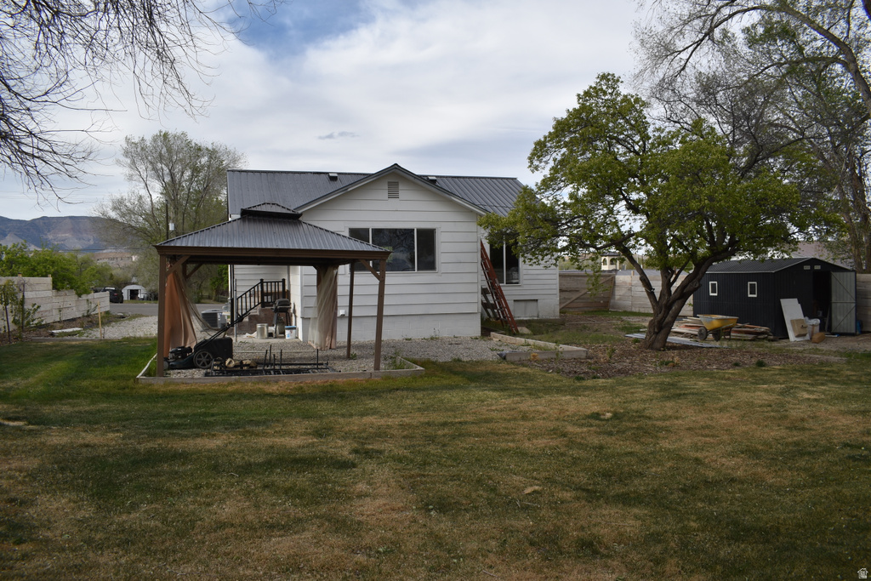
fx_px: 653
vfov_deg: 47.9
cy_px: 290
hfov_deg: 67.4
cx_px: 436
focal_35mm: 27
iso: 100
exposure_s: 1/250
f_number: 8
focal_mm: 18
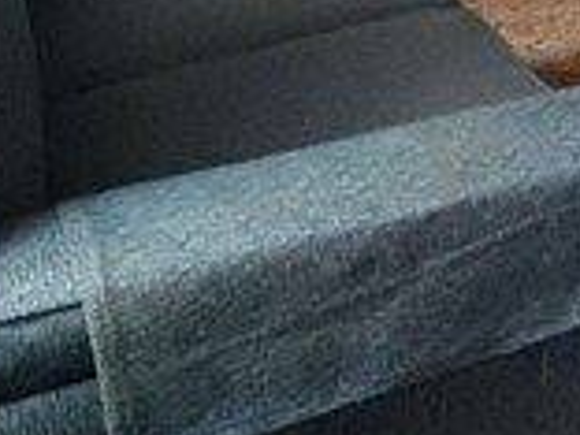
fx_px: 1541
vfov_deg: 14.3
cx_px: 1253
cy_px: -327
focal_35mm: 92
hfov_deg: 15.5
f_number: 2.2
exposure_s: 1/37
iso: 1600
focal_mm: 2.22
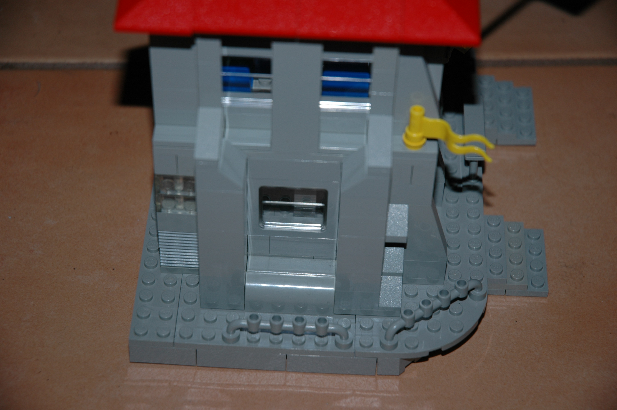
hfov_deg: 19.5
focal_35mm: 105
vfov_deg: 13.0
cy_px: 205
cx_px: 308
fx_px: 1798
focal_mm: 70
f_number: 4.5
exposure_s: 1/60
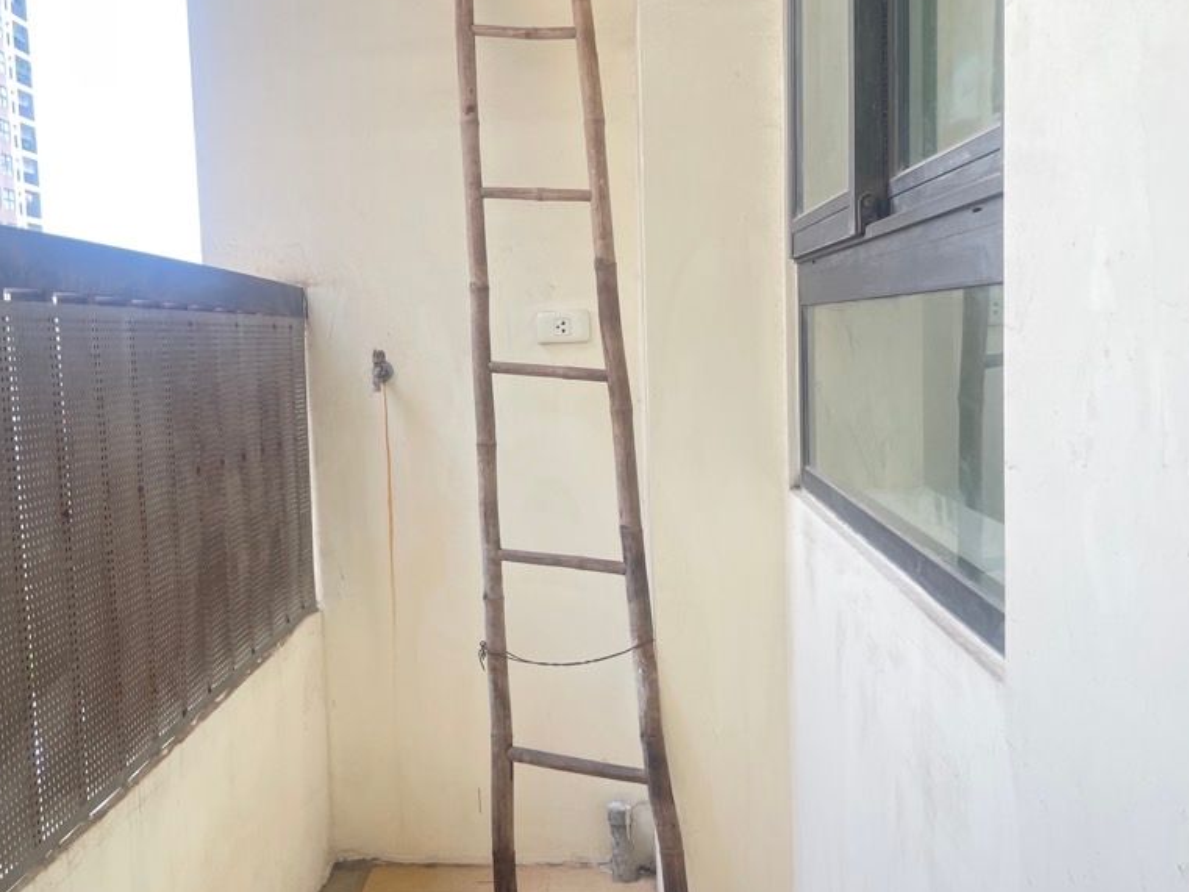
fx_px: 1202
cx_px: 412
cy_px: 450
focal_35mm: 35
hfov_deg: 51.8
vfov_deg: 40.7
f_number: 1.6
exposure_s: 1/100
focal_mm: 4.2
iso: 50
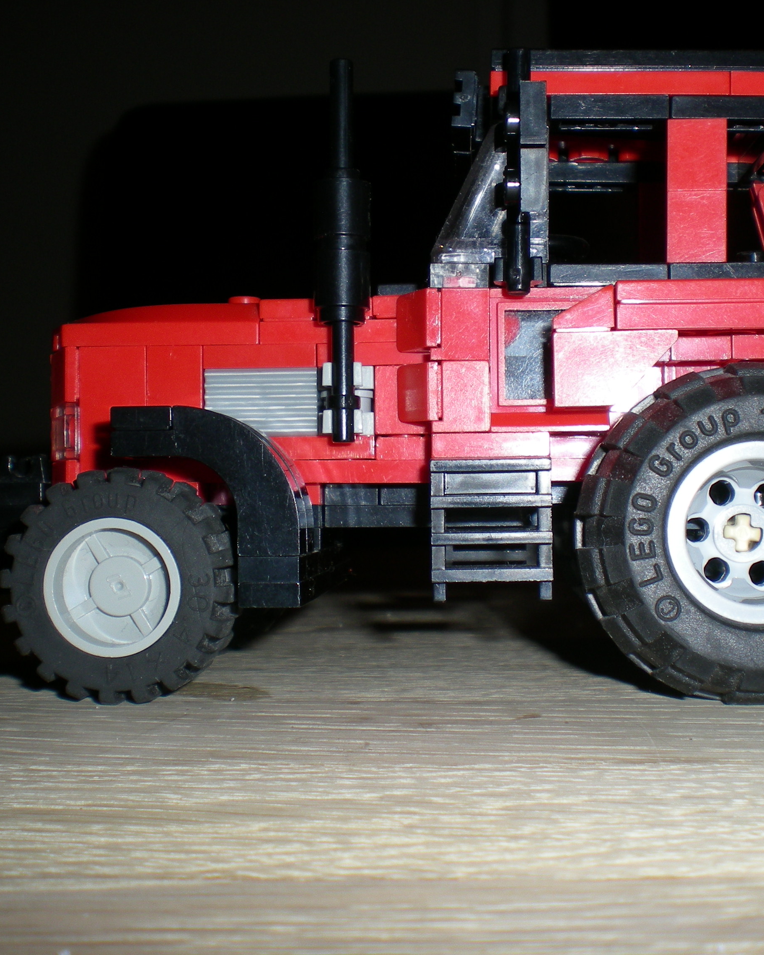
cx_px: 407
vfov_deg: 37.3
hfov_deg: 30.2
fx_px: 1413
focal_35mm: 50
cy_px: 474
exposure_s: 1/60
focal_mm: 6.3
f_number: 4.6
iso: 50
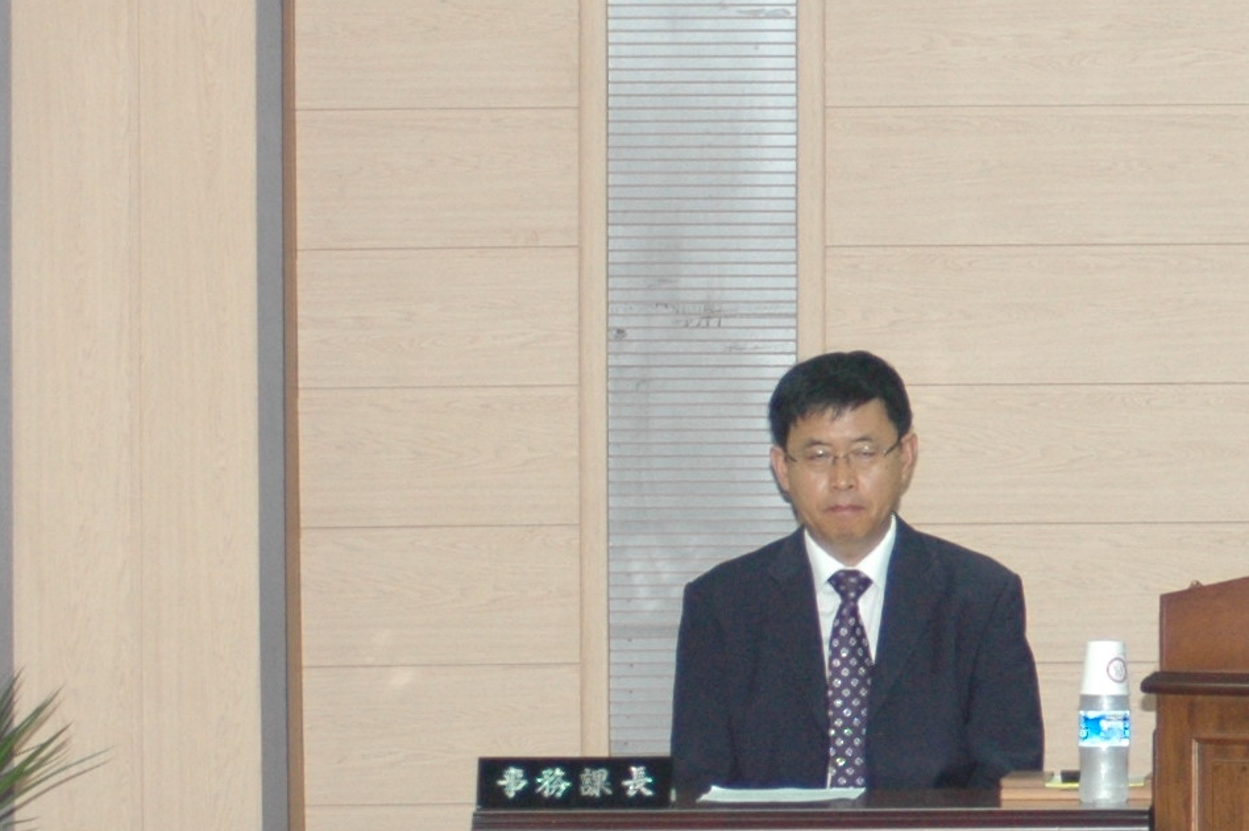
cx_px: 1615
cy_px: 259
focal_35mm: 333
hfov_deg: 6.1
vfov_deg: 4.1
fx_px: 11547
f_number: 5
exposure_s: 1/60
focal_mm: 70
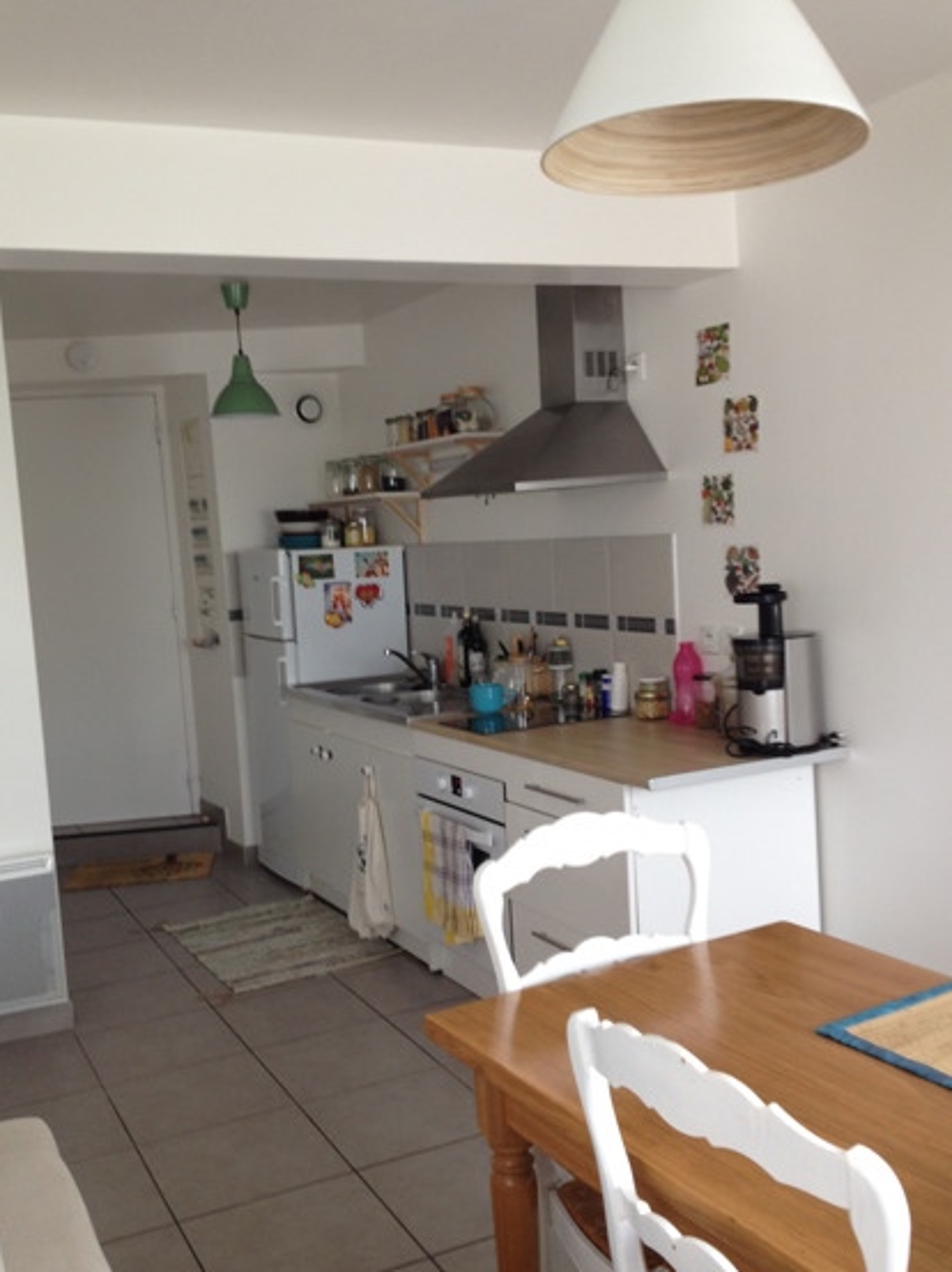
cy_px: 674
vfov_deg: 49.0
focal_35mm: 38
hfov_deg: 37.7
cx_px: 476
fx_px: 1395
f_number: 2.4
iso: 50
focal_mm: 4.28
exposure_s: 1/20
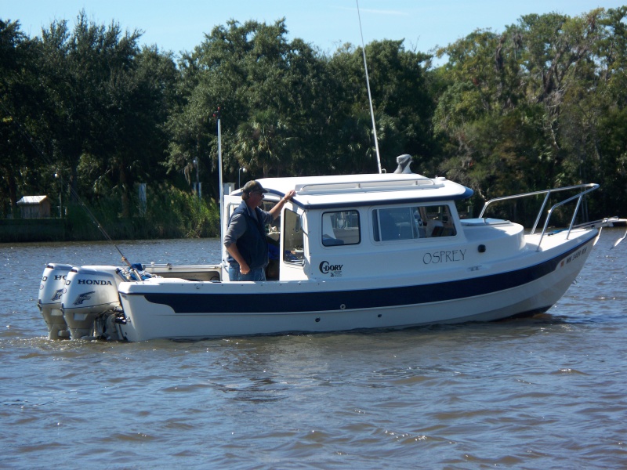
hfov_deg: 14.4
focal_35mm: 137
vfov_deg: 10.8
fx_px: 2481
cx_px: 314
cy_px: 235
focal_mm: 28.83
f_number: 4.4
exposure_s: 1/400
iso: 64
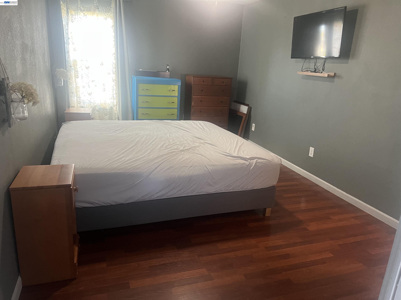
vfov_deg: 53.1
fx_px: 301
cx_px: 200
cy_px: 150
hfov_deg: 67.3
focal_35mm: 26
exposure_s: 1/60
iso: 500
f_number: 1.5
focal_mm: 5.7
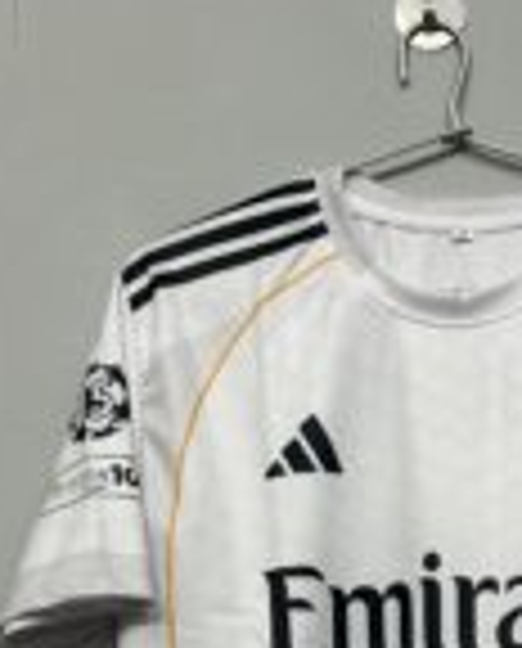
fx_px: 1577
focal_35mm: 82
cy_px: 704
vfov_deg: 22.0
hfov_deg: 18.5
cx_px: 468
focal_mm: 5.7
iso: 64
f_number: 1.5
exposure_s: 1/50
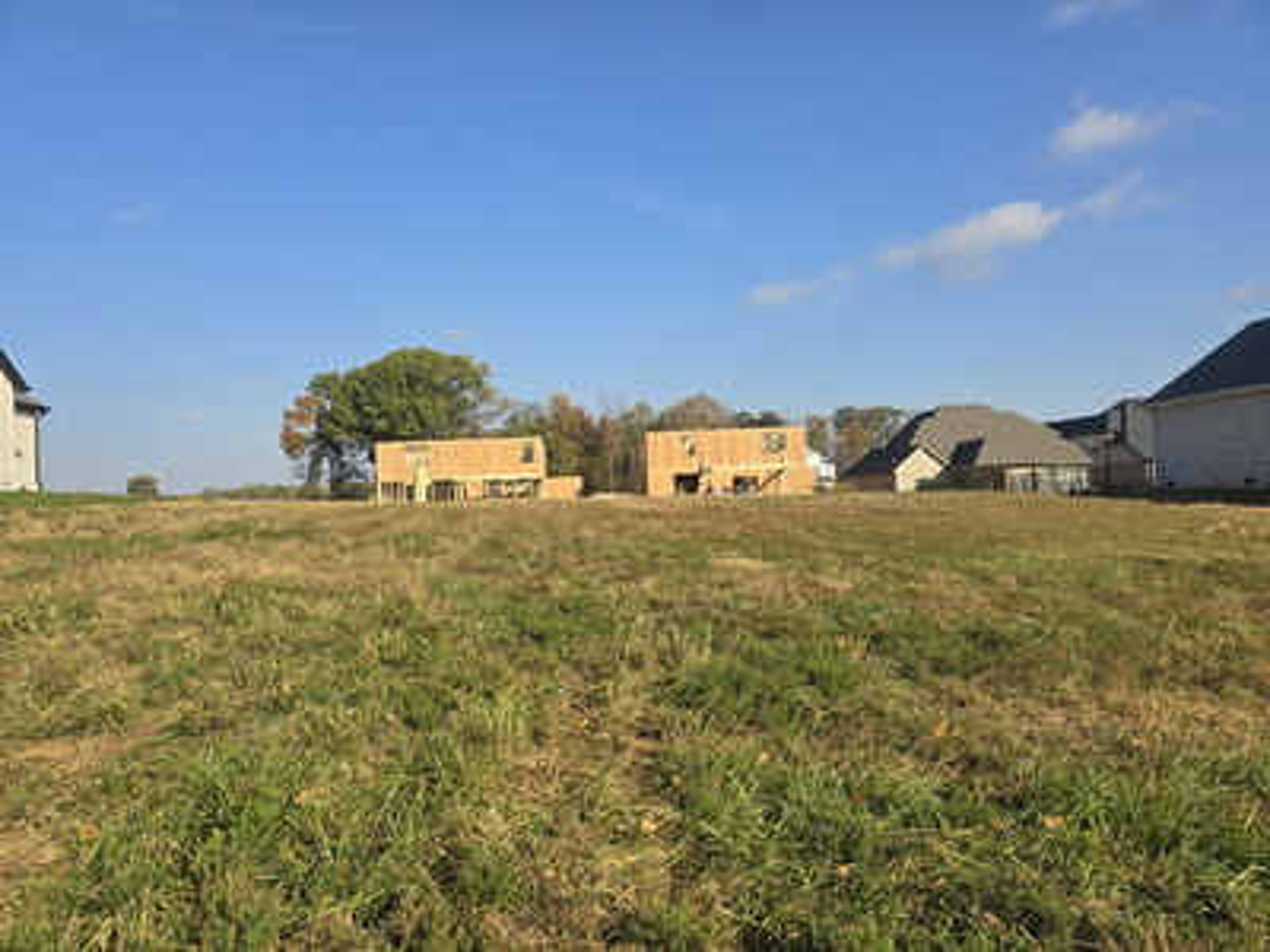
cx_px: 635
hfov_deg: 73.9
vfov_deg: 58.9
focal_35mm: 23
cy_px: 476
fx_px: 844
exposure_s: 1/682
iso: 12
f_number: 1.7
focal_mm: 6.3
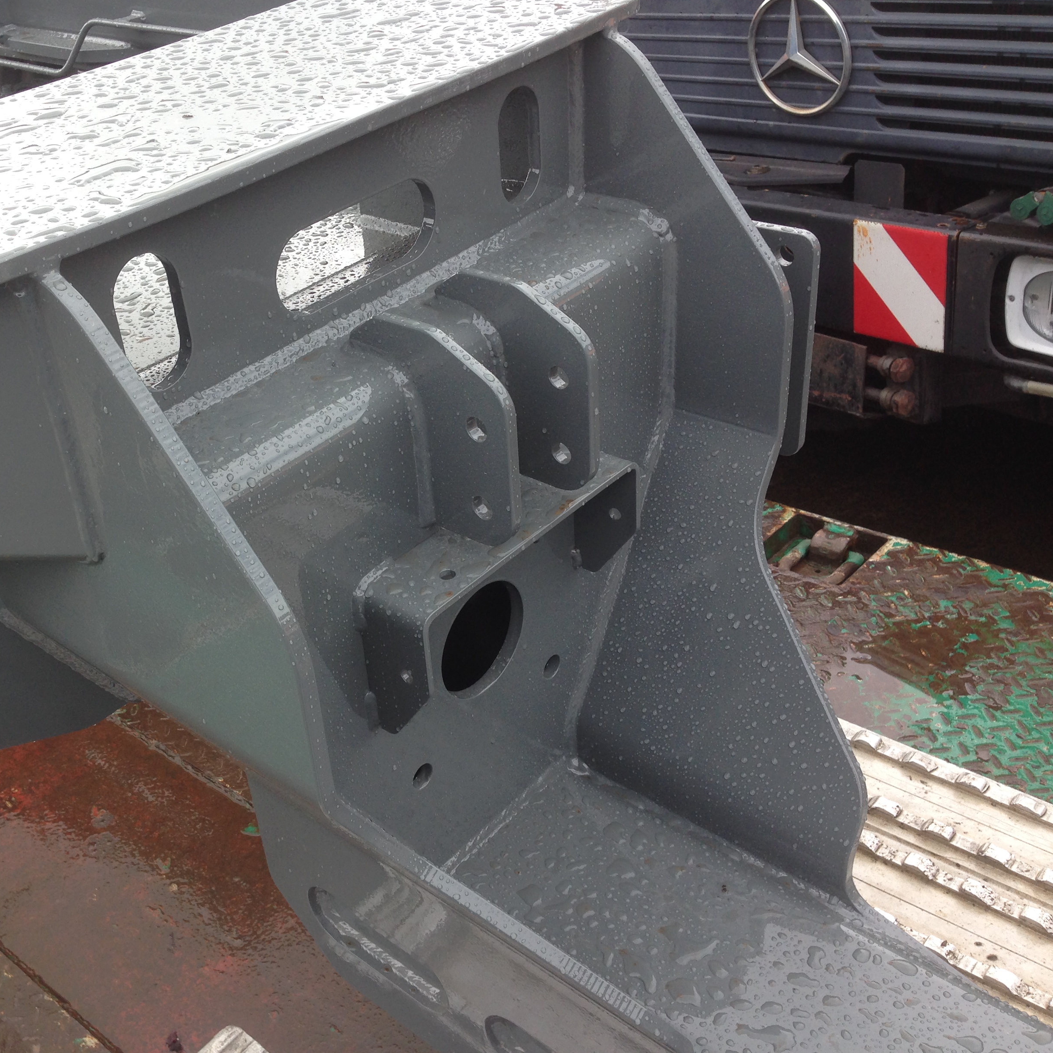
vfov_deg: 42.8
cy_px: 527
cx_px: 374
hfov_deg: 42.4
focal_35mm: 39
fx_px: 1342
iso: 50
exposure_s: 1/459
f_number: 2.4
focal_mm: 4.12
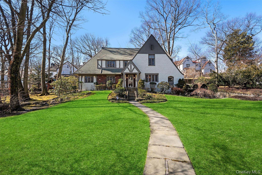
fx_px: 116
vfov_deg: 73.7
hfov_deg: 96.7
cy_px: 88
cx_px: 131
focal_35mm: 16
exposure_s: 1/125
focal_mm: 16
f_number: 11
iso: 200
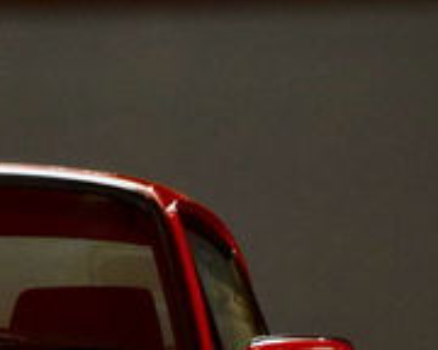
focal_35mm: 516
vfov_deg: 3.0
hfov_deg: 3.7
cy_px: 564
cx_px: -97
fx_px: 6689
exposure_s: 1/60
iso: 4000
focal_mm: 86
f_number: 5.3
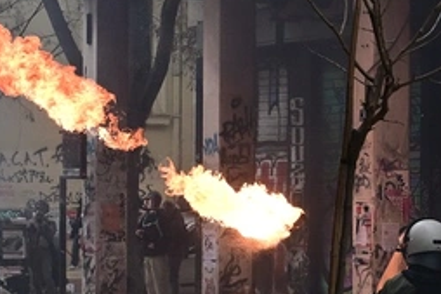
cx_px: 444
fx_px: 1081
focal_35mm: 88
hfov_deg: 22.2
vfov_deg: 15.3
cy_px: 267
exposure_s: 1/800
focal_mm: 34.5
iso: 1250
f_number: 6.3
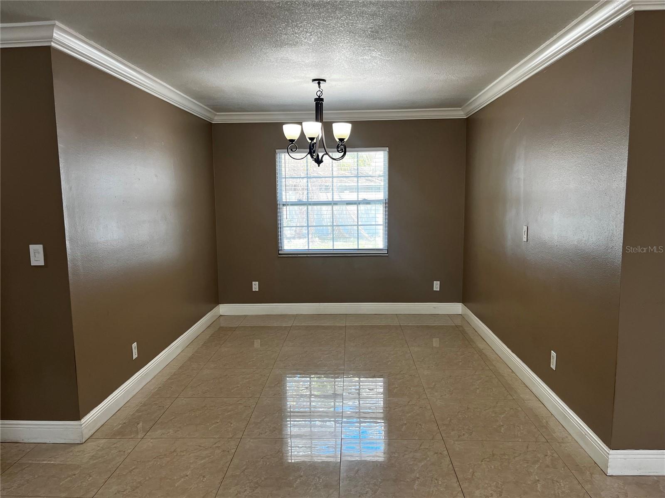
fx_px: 499
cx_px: 332
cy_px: 249
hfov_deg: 67.3
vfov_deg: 53.1
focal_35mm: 26
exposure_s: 1/120
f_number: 1.6
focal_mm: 5.1
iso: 100
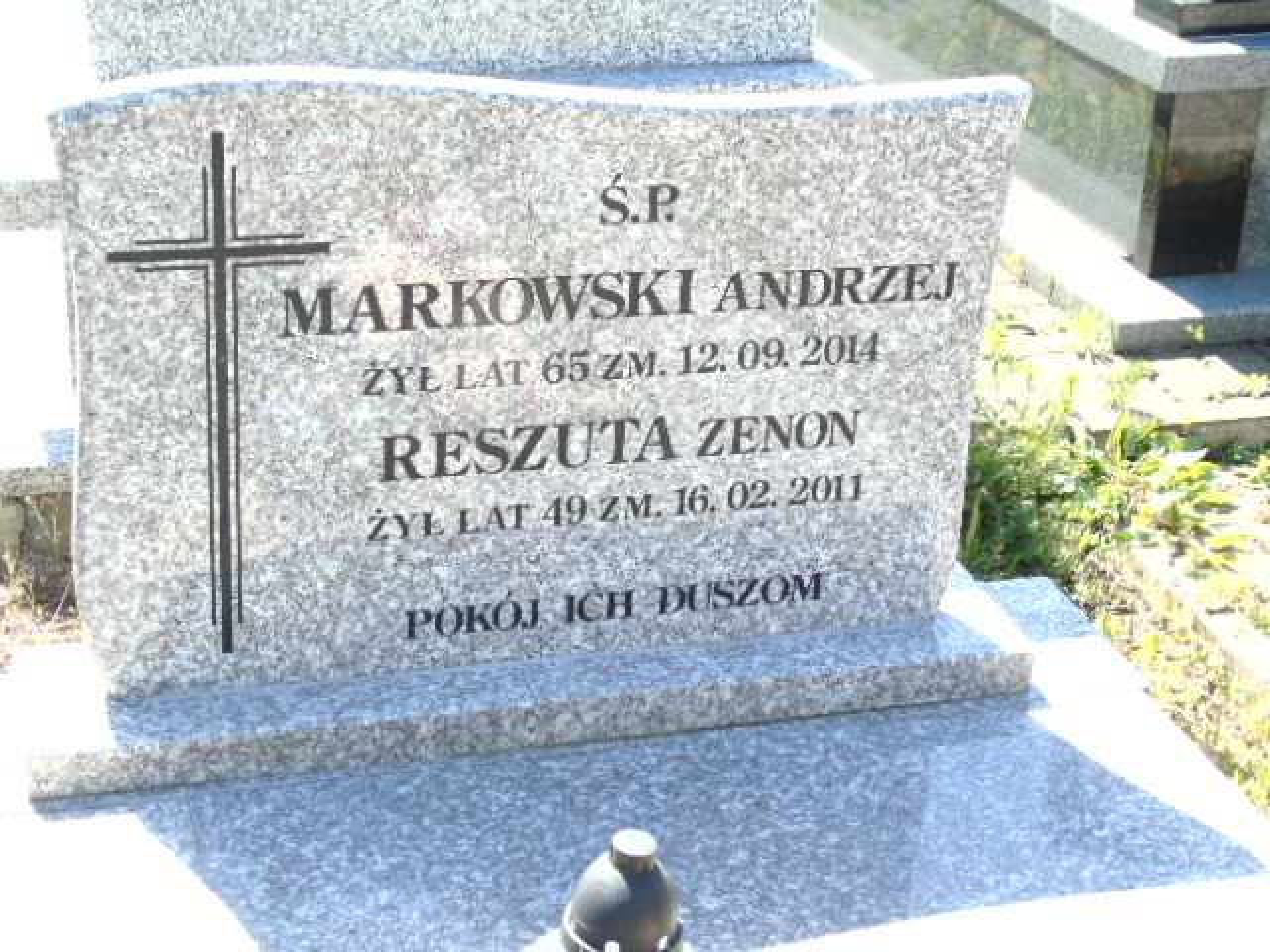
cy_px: 476
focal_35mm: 62
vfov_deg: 23.7
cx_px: 635
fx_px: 2275
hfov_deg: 31.2
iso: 80
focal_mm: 11
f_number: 4.5
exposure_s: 1/100
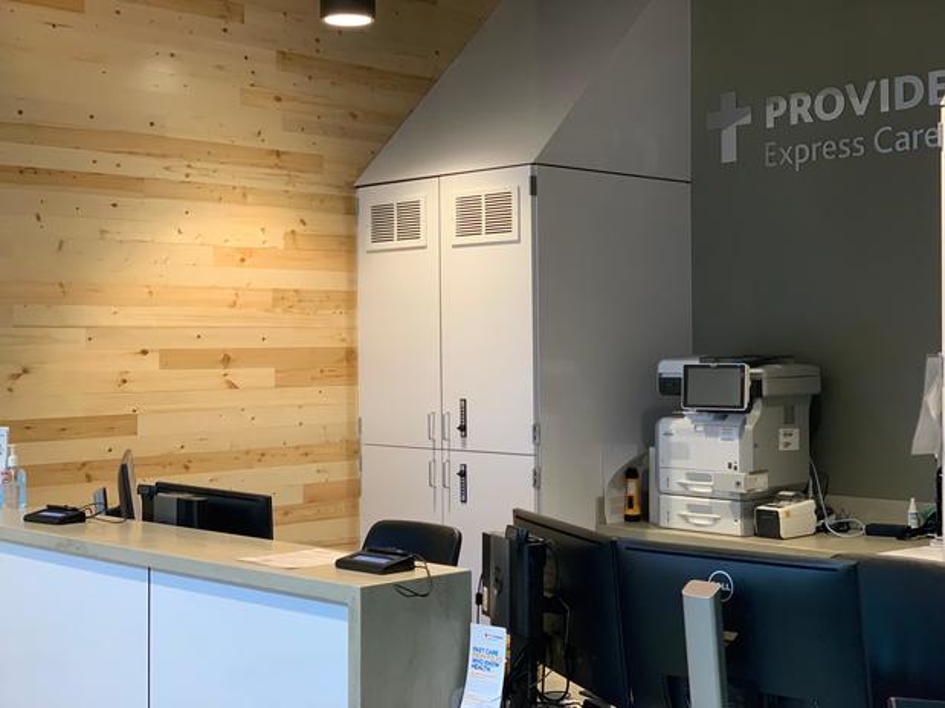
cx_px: 472
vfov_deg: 28.0
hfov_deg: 36.8
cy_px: 354
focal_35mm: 52
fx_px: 1419
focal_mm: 6
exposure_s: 1/60
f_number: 2.4
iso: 160
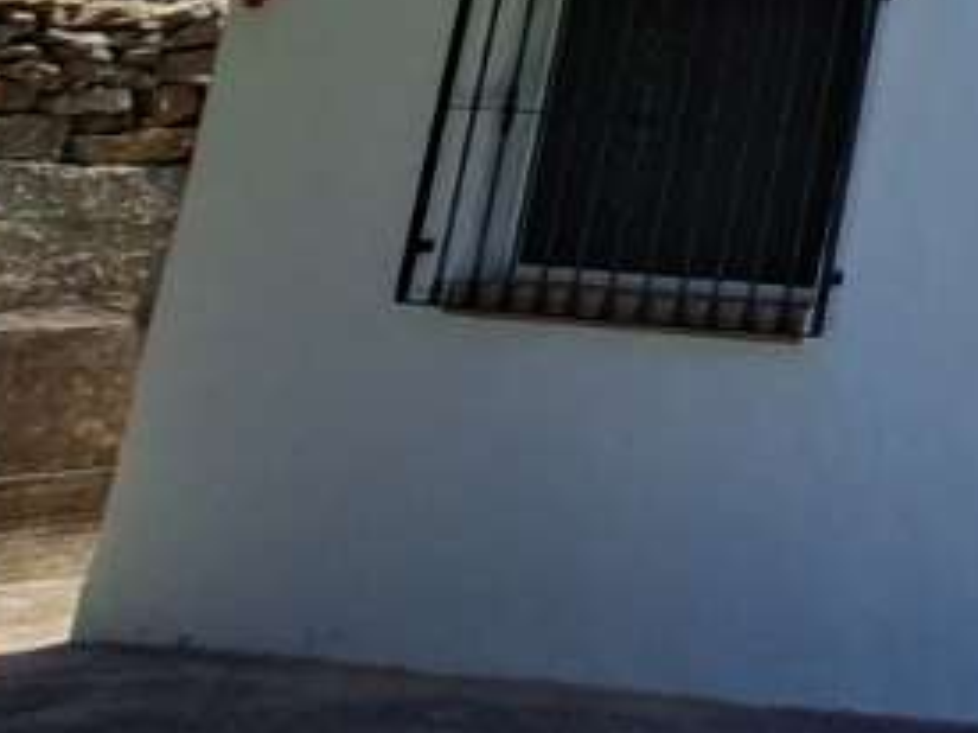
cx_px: 1992
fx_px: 2005
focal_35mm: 71
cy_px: -190
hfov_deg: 18.0
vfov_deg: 19.3
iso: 40
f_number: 2.2
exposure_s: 1/1332
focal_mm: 1.74
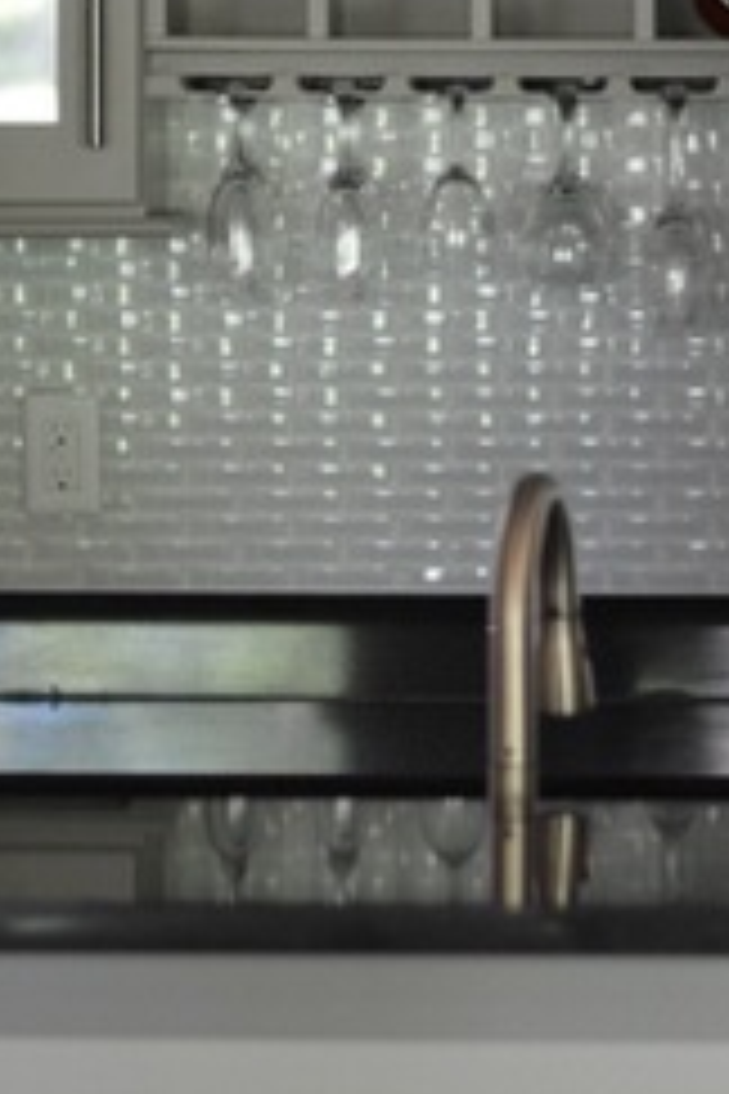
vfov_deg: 10.2
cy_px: 0
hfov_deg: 6.8
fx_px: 6105
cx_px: 578
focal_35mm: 201
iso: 450
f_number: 1.8
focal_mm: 50
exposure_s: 1/60
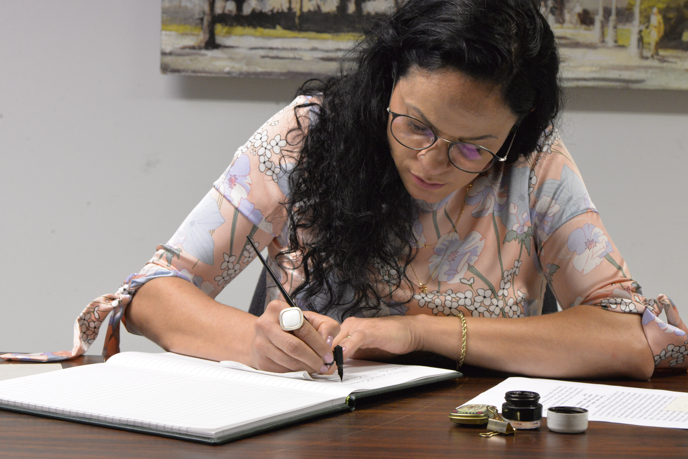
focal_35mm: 105
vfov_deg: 13.1
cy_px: 230
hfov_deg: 19.4
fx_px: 2007
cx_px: 344
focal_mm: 105
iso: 6400
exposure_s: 1/60
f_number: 11
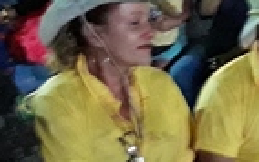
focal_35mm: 134
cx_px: 250
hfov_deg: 15.3
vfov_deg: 9.8
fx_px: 947
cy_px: 142
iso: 800
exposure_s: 1/15
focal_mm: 3.7
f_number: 1.9
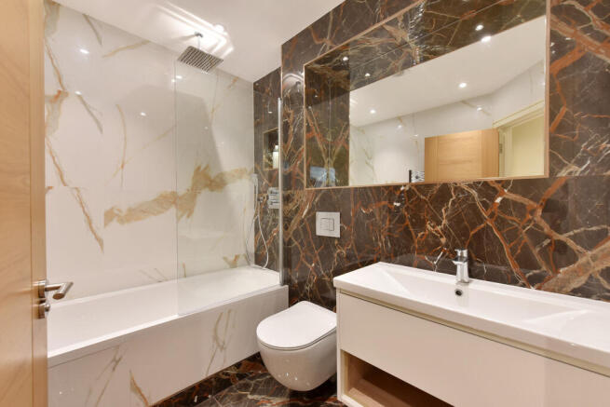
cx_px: 305
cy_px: 204
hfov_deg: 104.2
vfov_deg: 81.2
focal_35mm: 14
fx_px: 237
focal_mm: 14
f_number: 8
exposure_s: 1/13
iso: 500
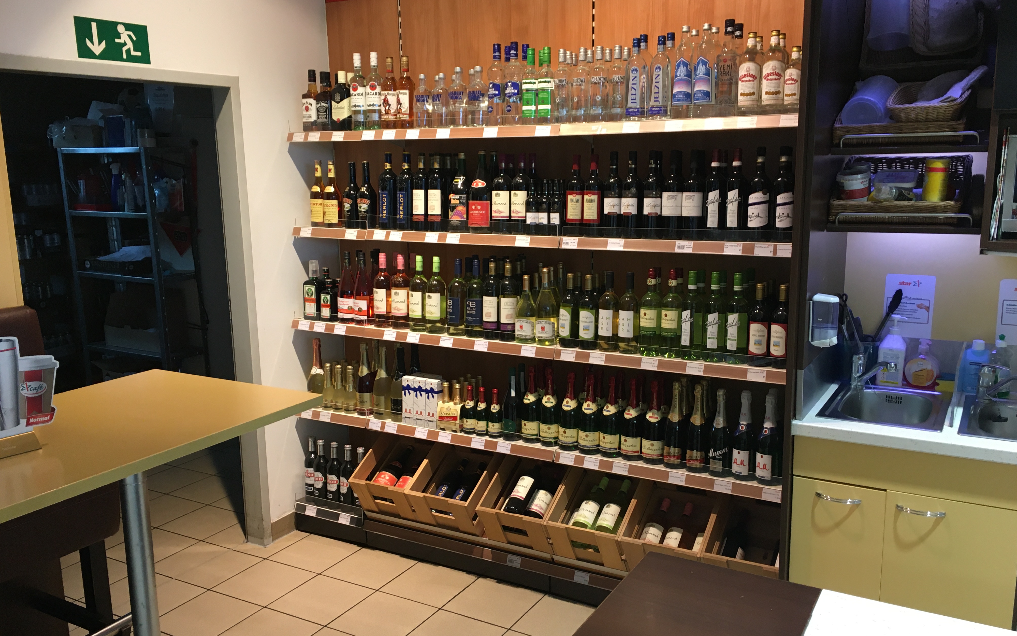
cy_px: 331
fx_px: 859
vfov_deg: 40.6
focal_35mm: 31
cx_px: 512
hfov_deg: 61.2
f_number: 2.2
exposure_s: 1/33
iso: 100
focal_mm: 4.15
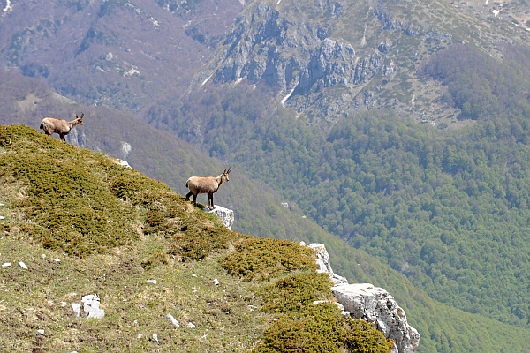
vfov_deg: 9.8
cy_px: 176
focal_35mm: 140
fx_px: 2061
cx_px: 265
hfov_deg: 14.7
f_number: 9
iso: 200
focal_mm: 140
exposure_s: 1/320
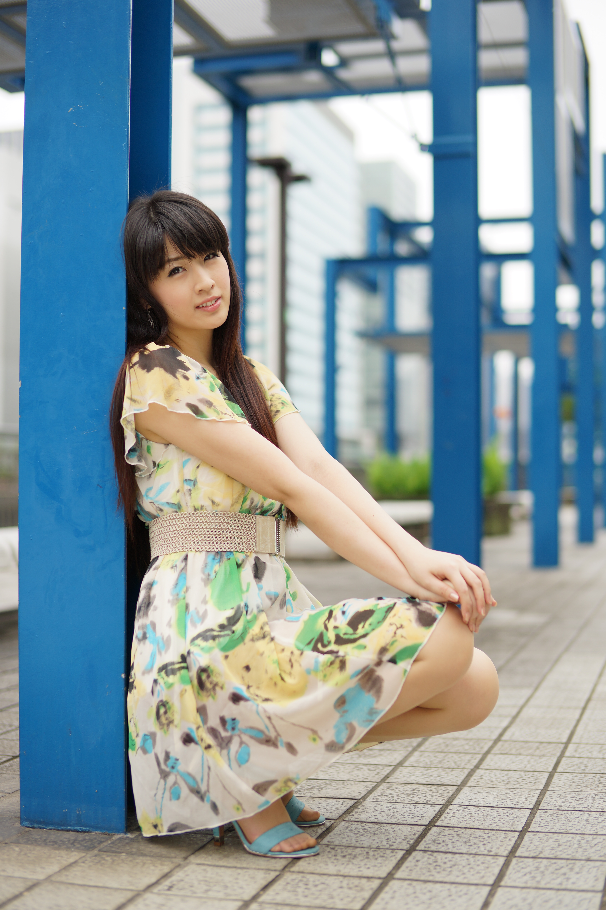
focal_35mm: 50
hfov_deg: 27.0
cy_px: 455
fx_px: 1262
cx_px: 303
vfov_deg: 39.6
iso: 100
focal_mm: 50
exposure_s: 1/1250
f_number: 2
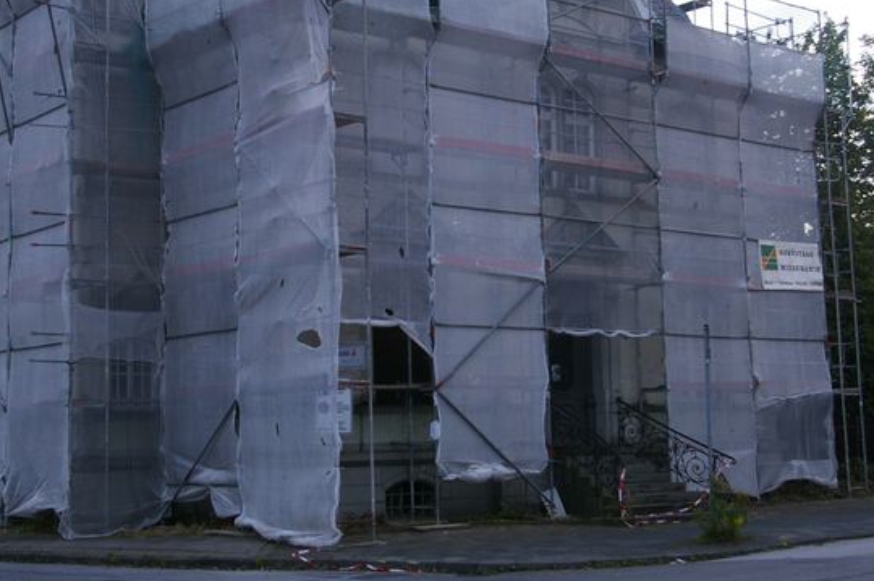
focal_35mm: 60
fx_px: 1455
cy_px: 217
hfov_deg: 33.4
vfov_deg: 22.5
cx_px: 440
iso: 200
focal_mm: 24
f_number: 5.6
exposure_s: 1/50
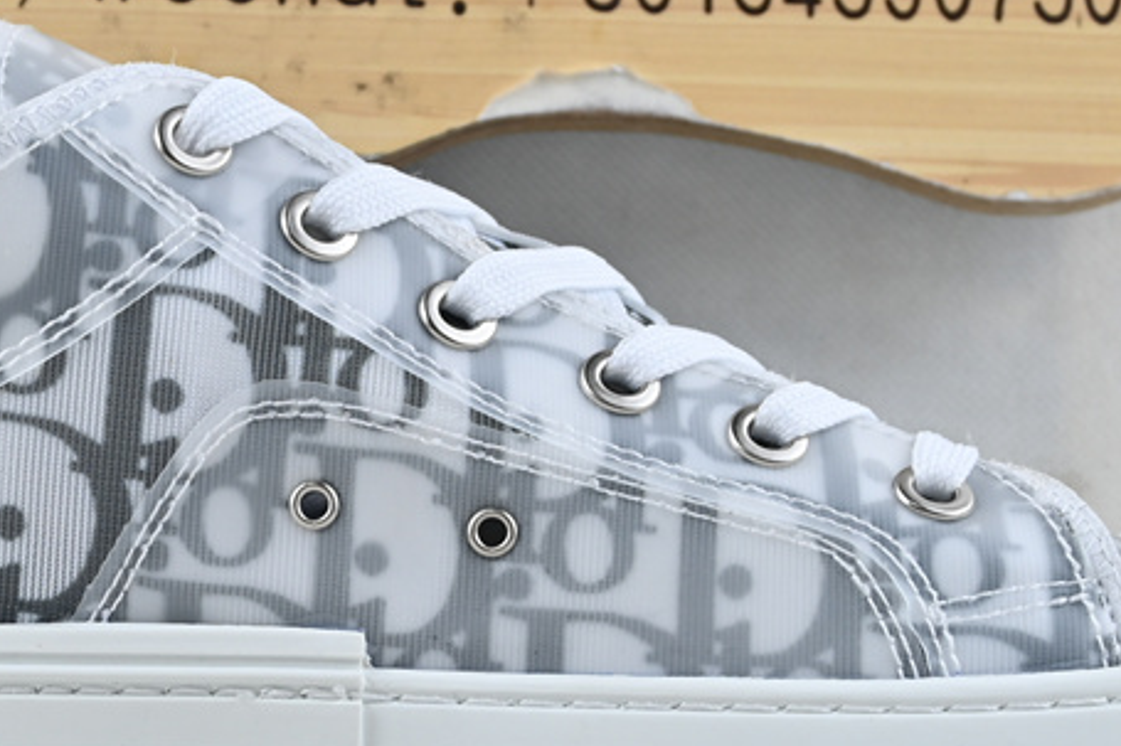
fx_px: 3880
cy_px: 419
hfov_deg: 16.4
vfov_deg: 11.0
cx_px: 357
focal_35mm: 125
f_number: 5
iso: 100
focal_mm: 31.5
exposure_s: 1/50
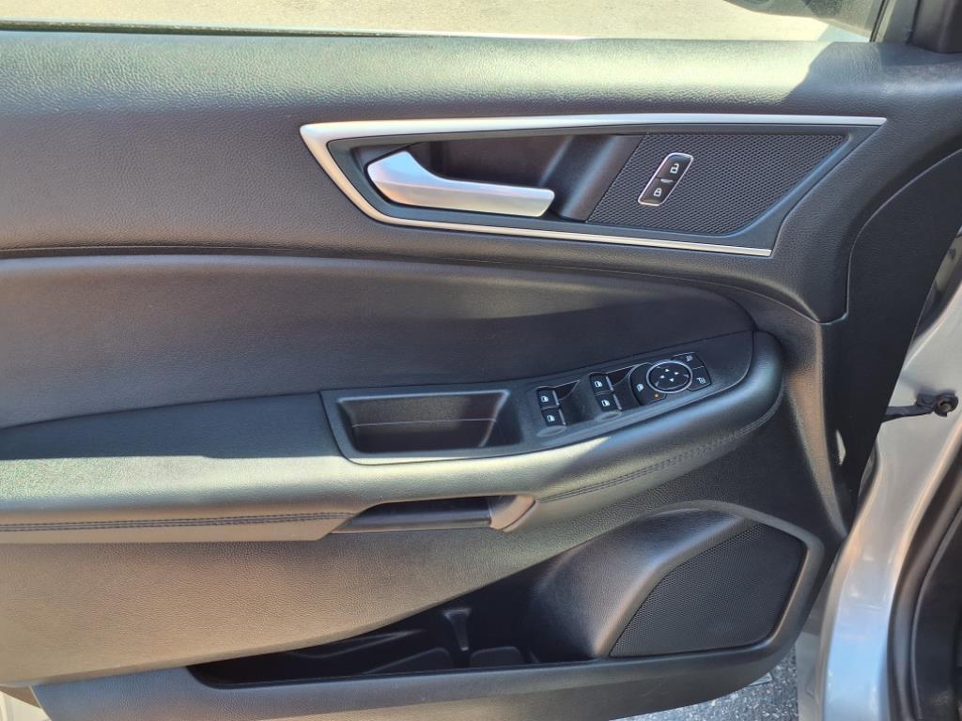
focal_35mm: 27
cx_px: 481
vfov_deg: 51.4
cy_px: 360
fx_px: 750
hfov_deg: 65.3
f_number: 1.9
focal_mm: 3.58
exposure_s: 1/120
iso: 50
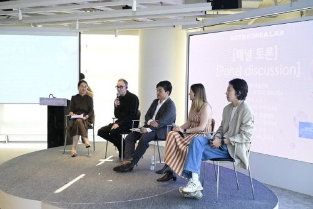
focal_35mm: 47
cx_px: 156
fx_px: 408
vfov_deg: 28.6
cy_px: 104
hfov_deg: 41.9
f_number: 7.1
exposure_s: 1/200
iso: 2500
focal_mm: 47
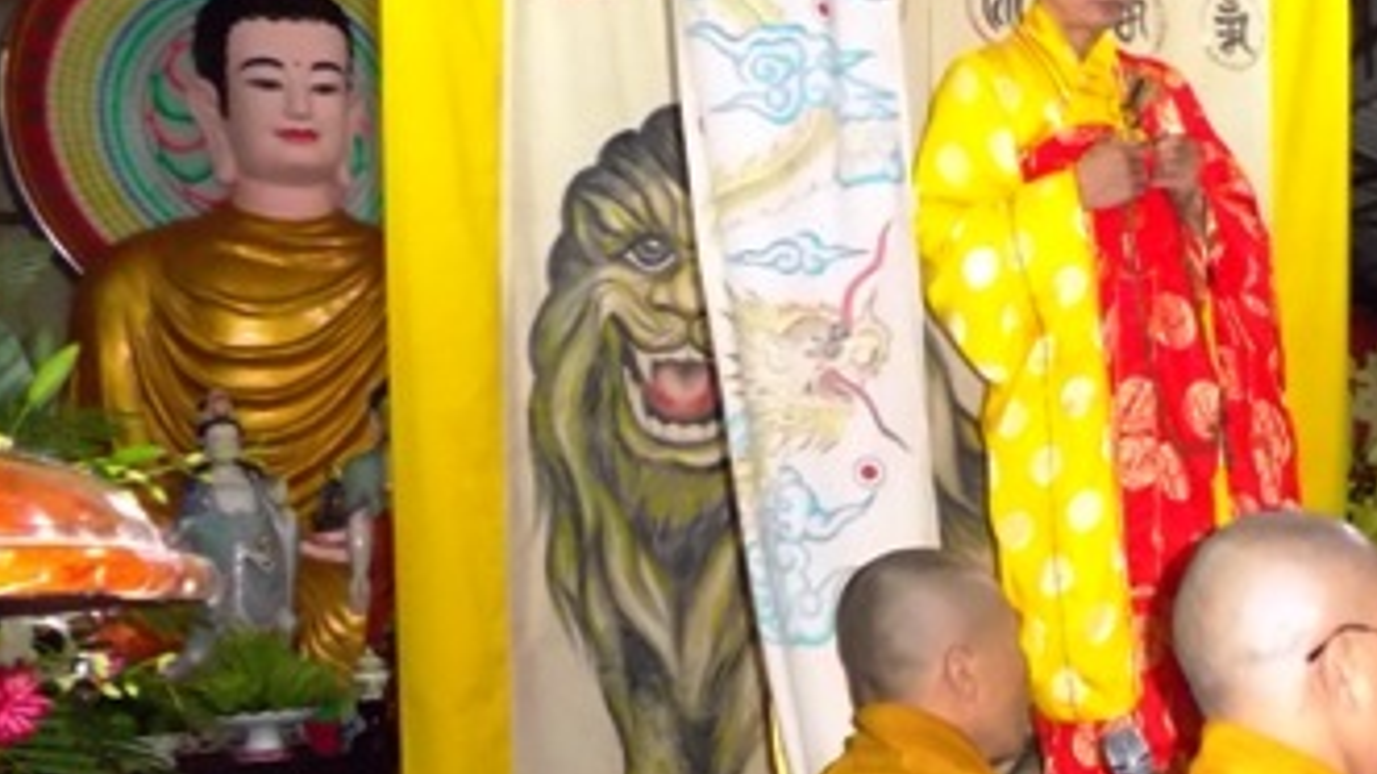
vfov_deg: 20.2
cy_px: 608
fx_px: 2154
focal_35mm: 59
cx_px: 1277
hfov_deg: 33.3
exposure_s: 1/30
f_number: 3.1
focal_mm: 5
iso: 800
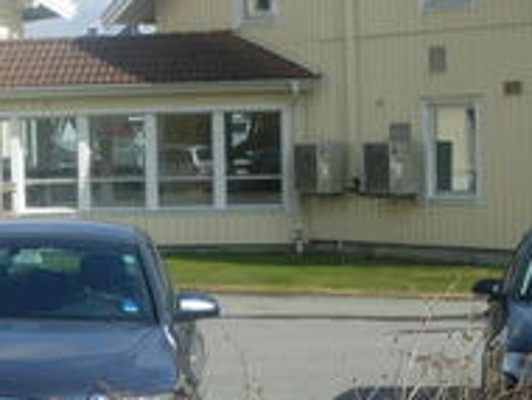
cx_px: 53
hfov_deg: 17.9
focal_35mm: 108
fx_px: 1662
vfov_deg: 13.7
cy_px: 257
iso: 64
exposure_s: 1/250
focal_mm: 6.3
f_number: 5.4
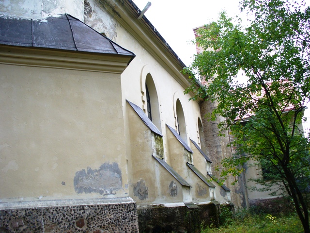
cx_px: 155
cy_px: 116
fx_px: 331
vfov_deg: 38.7
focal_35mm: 37
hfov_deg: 50.1
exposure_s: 1/60
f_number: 2.8
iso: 80
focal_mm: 6.1
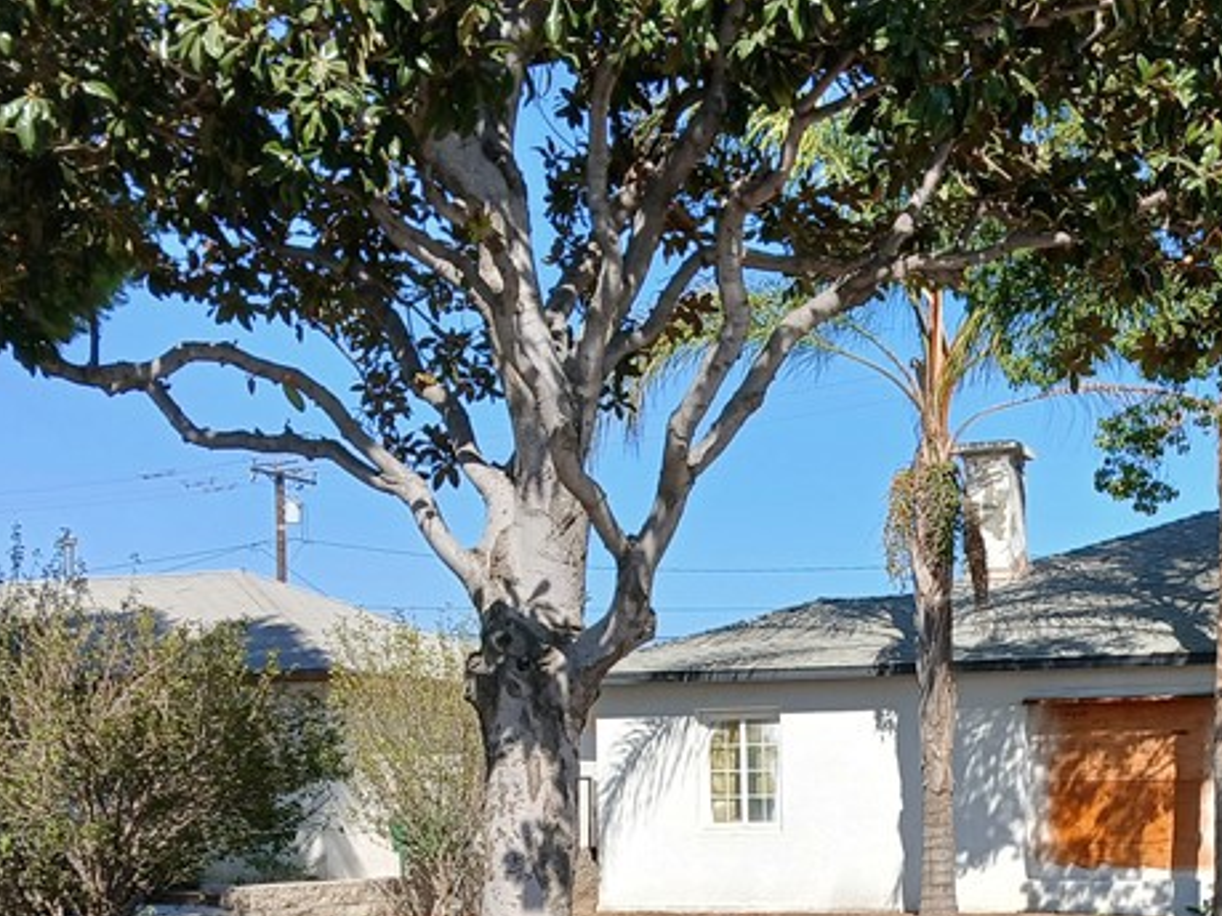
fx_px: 2047
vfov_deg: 24.5
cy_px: 825
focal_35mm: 58
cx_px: 964
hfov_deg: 32.4
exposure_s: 1/483
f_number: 1.8
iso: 20
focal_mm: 3.98
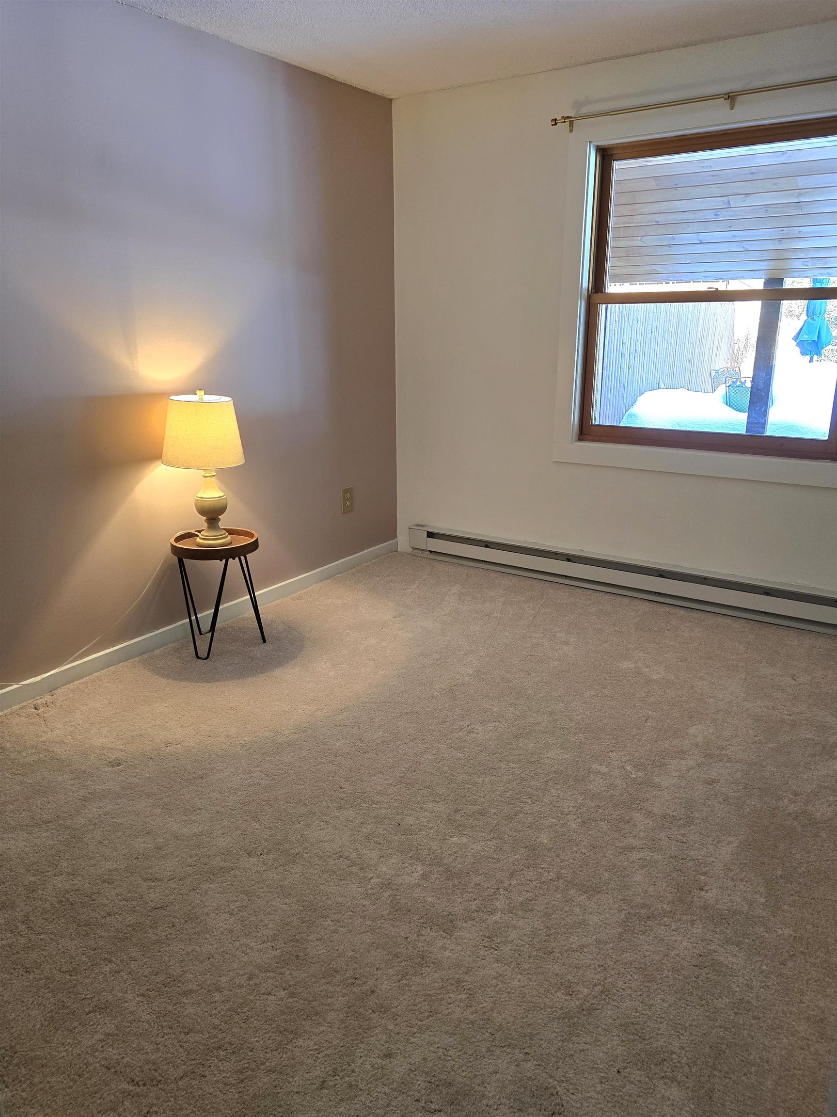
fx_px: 742
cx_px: 418
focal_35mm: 23
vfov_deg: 73.9
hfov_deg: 58.9
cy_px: 558
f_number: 1.7
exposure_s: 1/120
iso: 320
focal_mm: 6.3
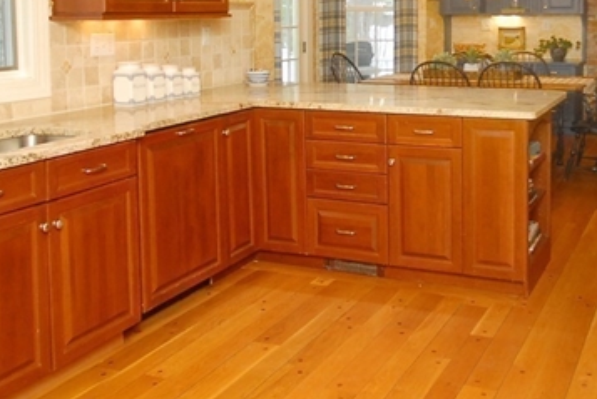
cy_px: 67
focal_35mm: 43
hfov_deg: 44.7
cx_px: 400
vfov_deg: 30.3
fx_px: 714
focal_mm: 10
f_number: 4
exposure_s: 1/60
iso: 400
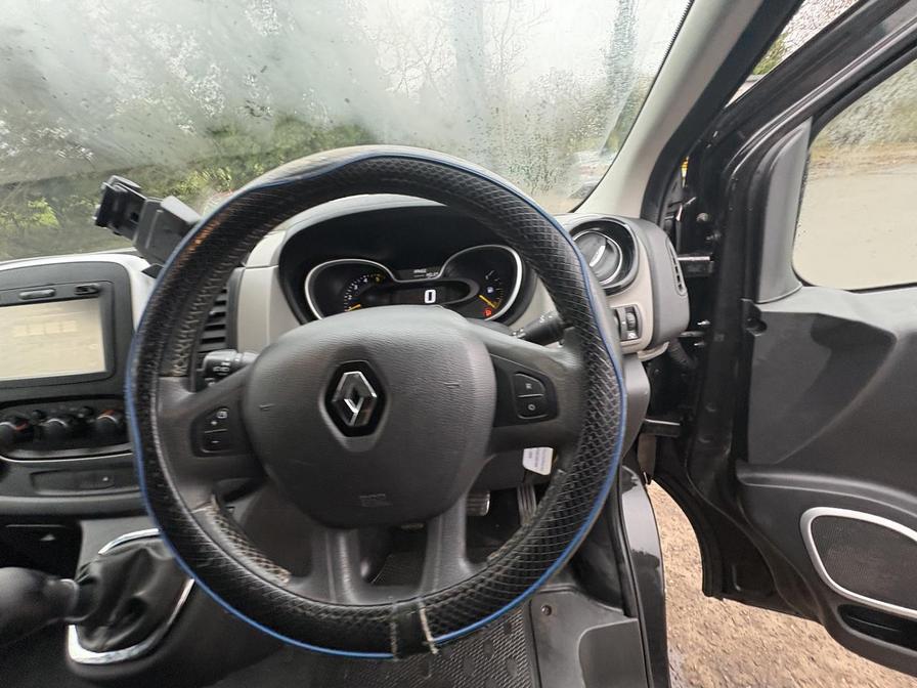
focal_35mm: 14
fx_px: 371
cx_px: 458
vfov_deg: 85.7
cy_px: 344
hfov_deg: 102.1
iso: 320
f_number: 2.2
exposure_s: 1/60
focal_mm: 2.22
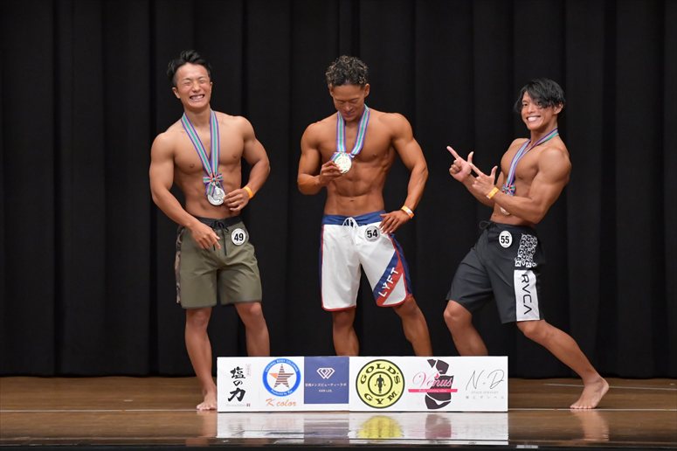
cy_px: 226
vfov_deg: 6.1
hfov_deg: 9.2
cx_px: 338
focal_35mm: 225
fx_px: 4229
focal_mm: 150
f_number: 5.6
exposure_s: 1/400
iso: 6400
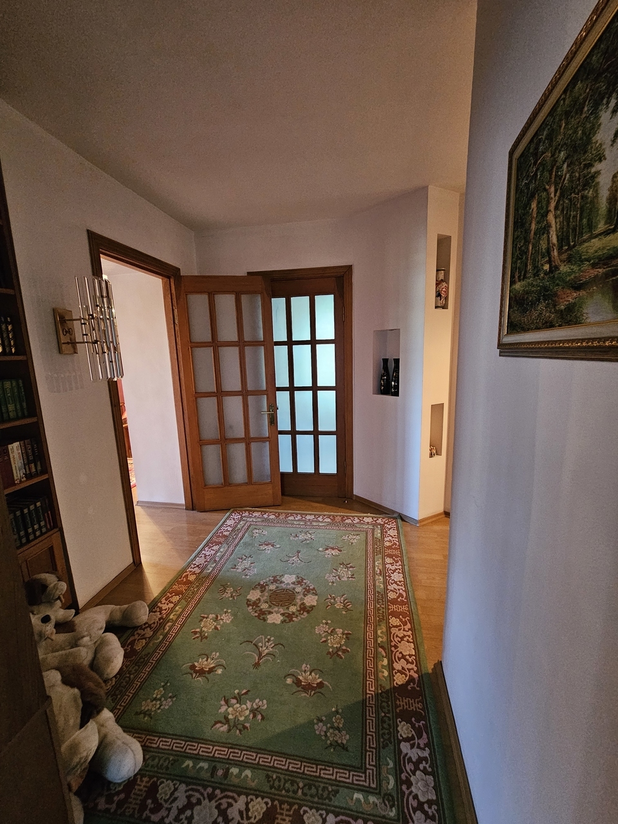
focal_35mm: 13
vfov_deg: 106.2
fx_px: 309
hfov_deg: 89.9
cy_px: 412
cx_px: 309
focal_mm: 2.2
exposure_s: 1/25
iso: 800
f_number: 2.2
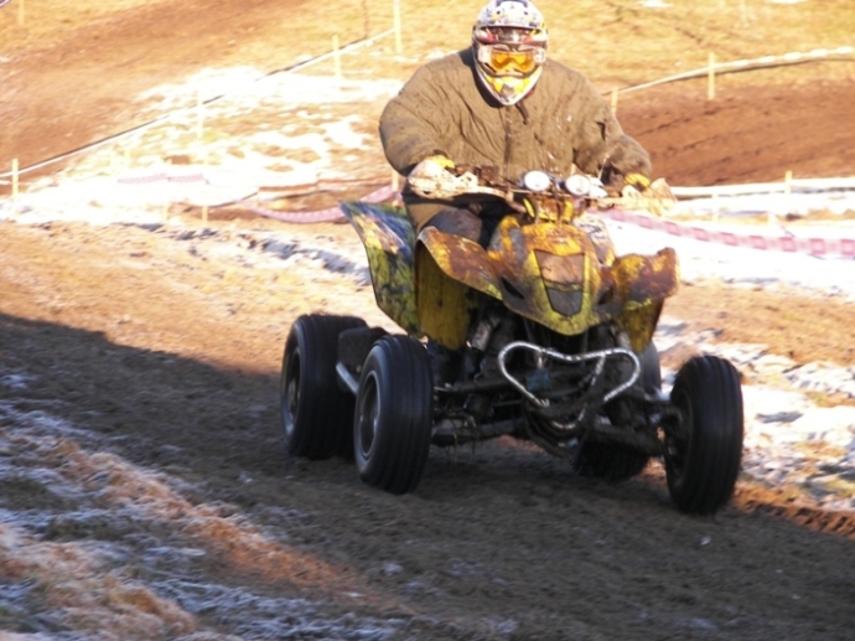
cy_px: 320
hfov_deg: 8.8
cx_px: 428
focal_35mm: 224
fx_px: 5531
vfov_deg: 6.6
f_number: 3.6
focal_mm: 37.2
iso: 50
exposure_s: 1/100
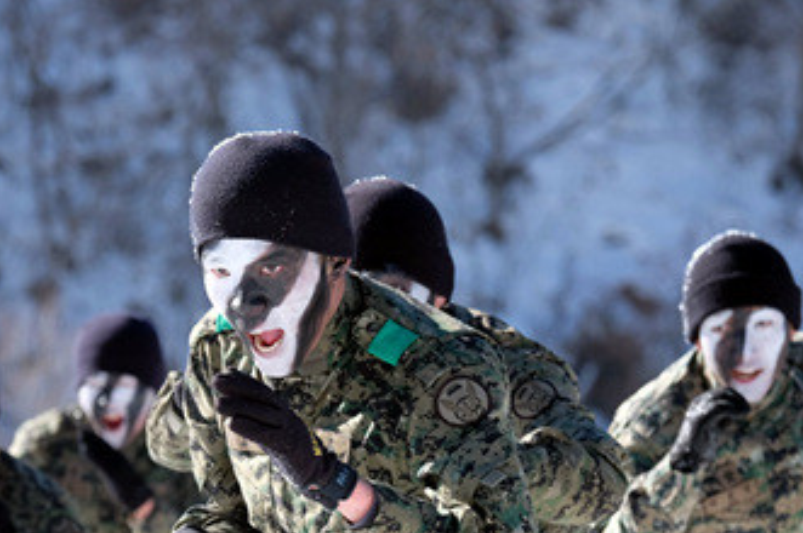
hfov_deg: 5.4
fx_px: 8490
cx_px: 315
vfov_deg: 3.6
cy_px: 424
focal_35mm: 381
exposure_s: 1/250
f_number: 5.6
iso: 200
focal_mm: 140
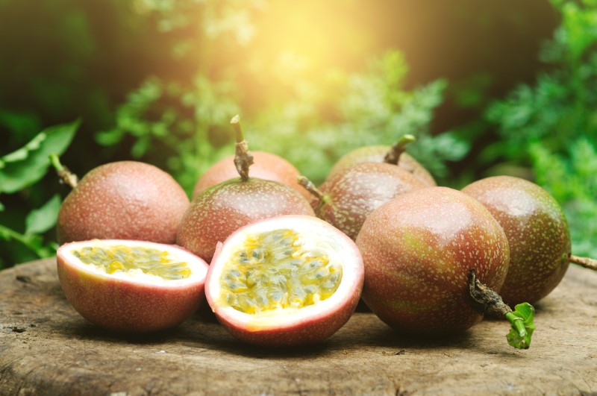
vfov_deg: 18.1
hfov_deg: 27.0
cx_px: 298
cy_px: 198
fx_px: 1242
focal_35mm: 75
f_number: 5.6
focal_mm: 50
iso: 100
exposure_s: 1/200
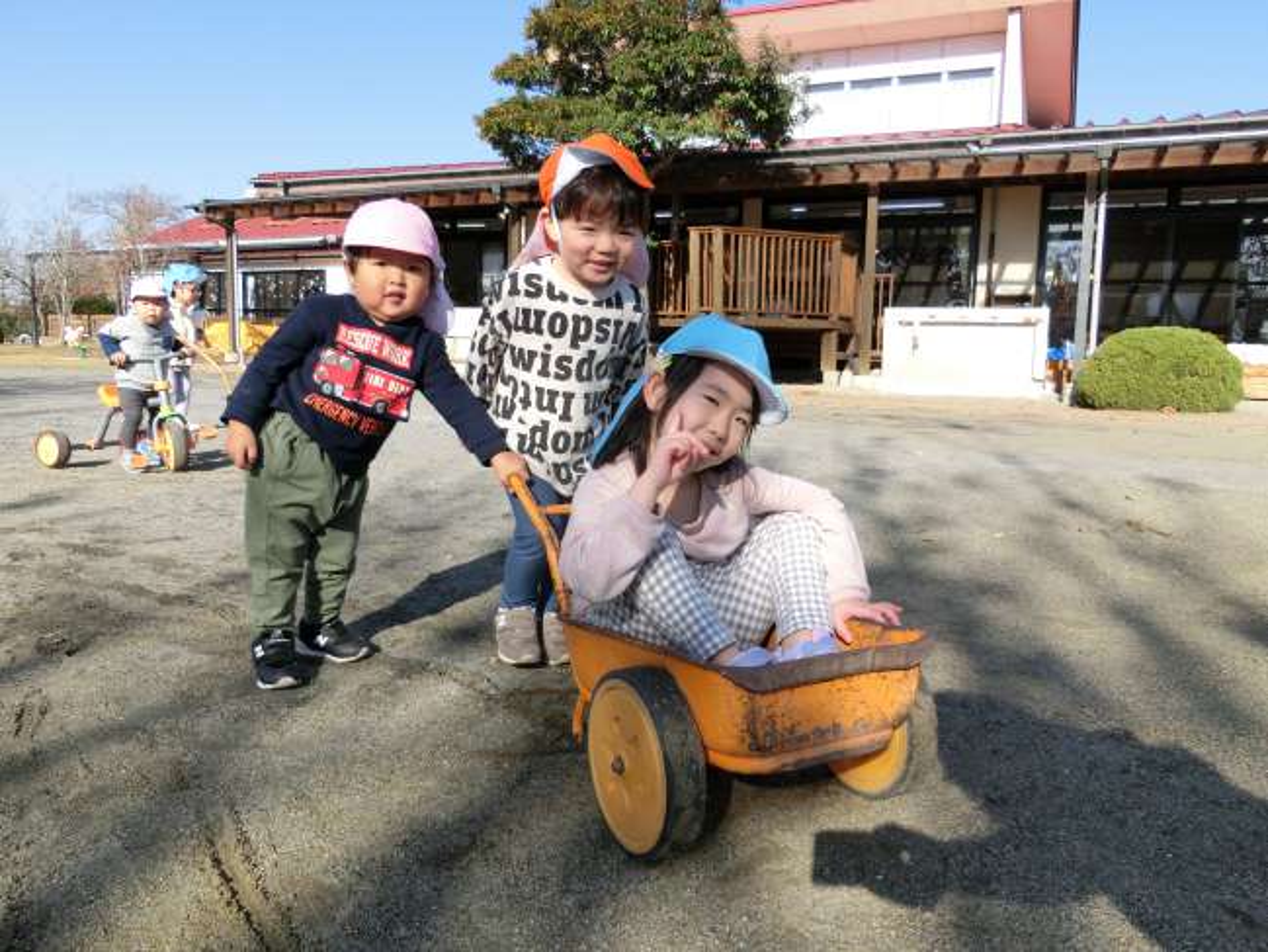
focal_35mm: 25
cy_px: 476
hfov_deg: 69.4
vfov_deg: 54.9
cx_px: 634
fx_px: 916
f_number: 3.5
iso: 80
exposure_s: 1/500
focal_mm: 4.5
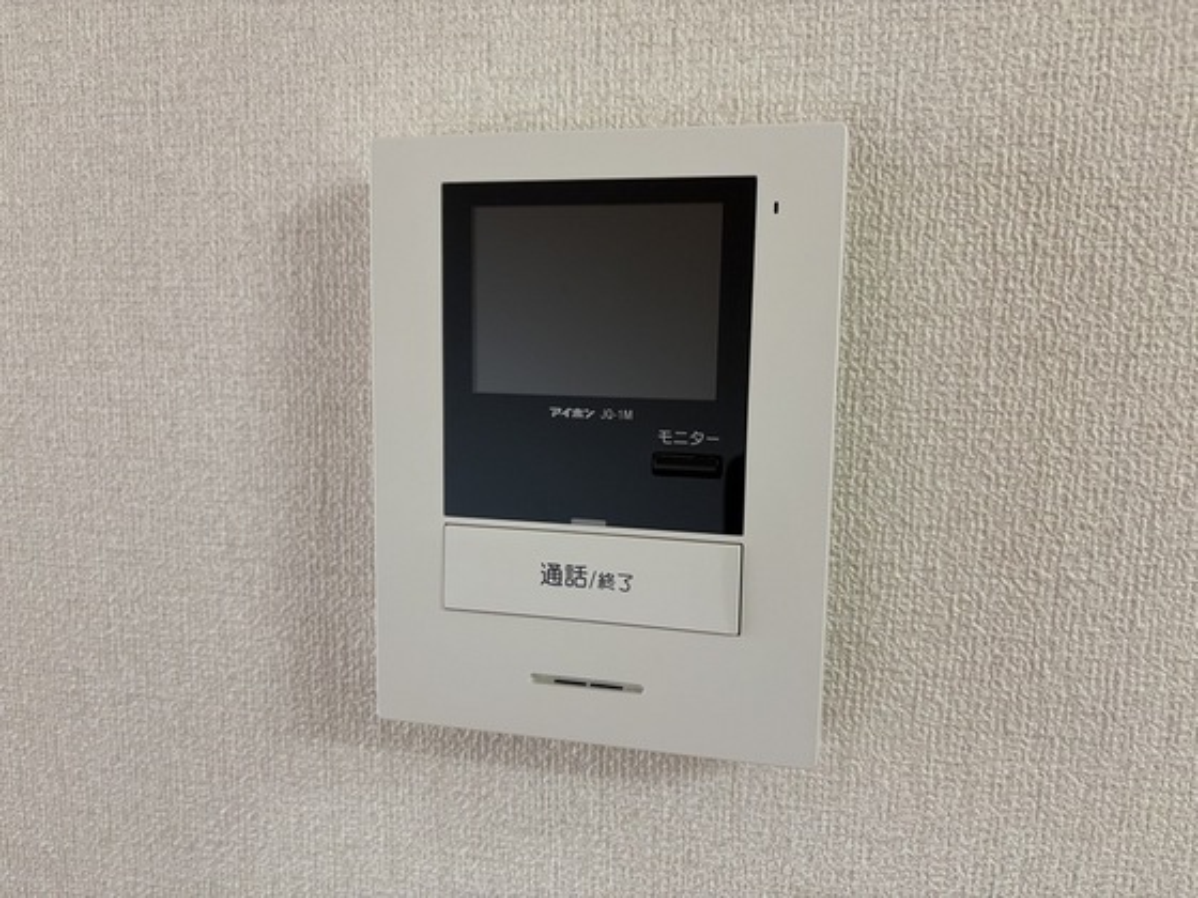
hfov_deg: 67.3
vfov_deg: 53.1
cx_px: 599
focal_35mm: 26
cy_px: 449
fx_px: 900
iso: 200
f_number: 1.6
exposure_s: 1/60
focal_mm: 5.96
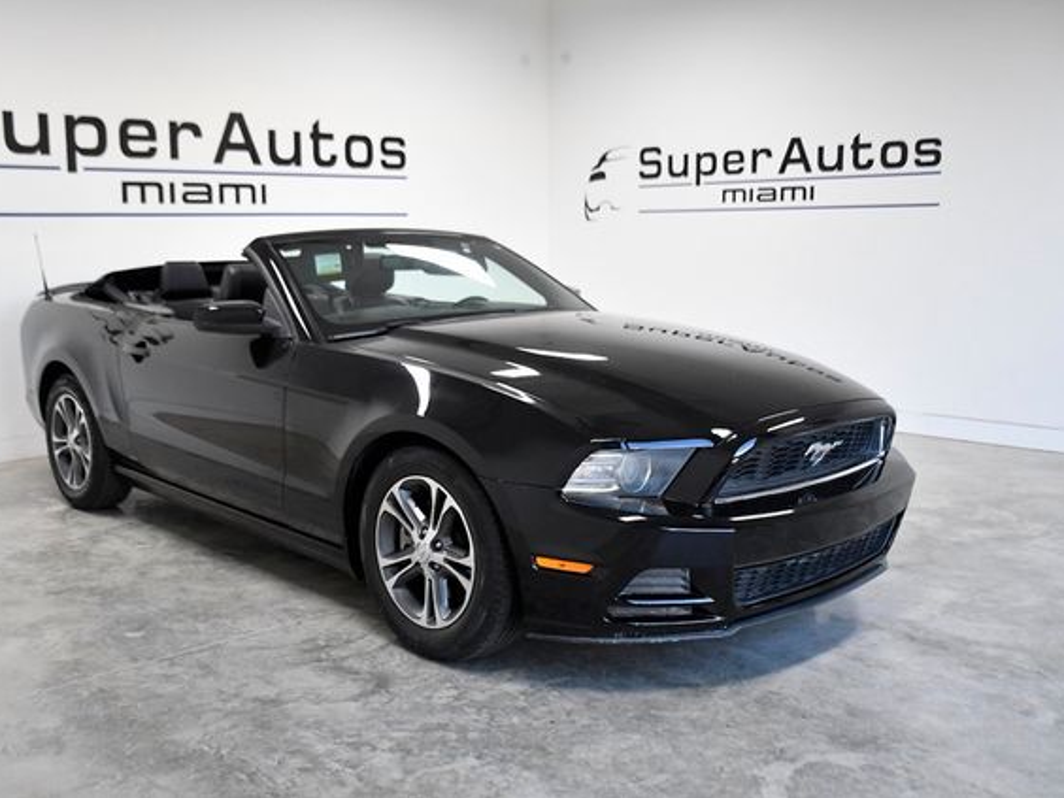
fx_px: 1107
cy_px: 397
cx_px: 470
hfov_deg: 51.2
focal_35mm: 36
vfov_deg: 39.7
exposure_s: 1/1000
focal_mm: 22
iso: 2500
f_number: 3.5
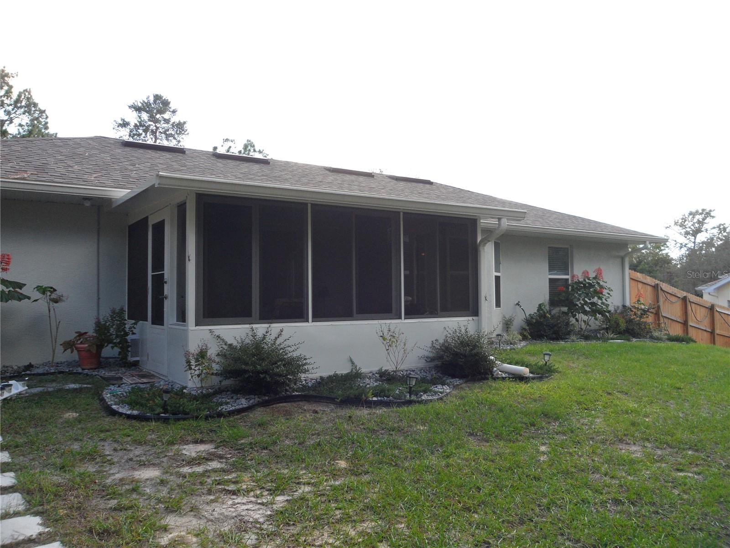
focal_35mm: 27
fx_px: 569
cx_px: 365
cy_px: 274
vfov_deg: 51.4
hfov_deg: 65.3
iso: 80
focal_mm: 4.9
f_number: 3.5
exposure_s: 1/180
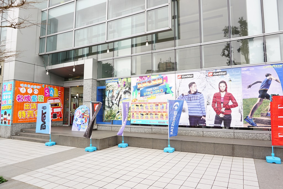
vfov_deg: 53.1
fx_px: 189
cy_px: 94
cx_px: 142
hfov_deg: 73.7
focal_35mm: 24
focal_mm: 16
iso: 100
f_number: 6.3
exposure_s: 1/80
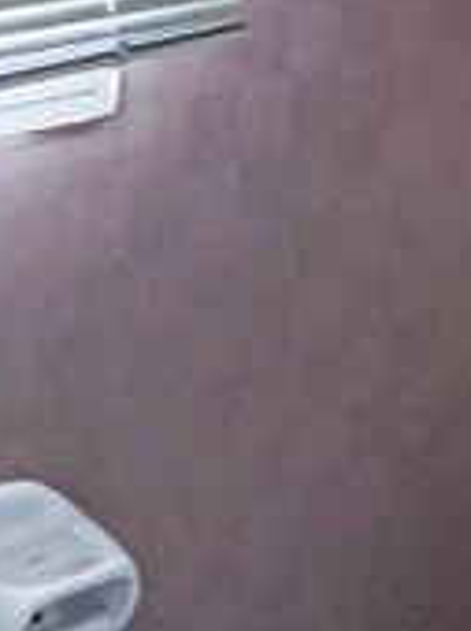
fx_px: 2783
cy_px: 174
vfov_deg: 12.9
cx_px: 753
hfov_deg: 9.4
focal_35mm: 153
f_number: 1.8
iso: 320
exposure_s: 1/60
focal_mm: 4.25
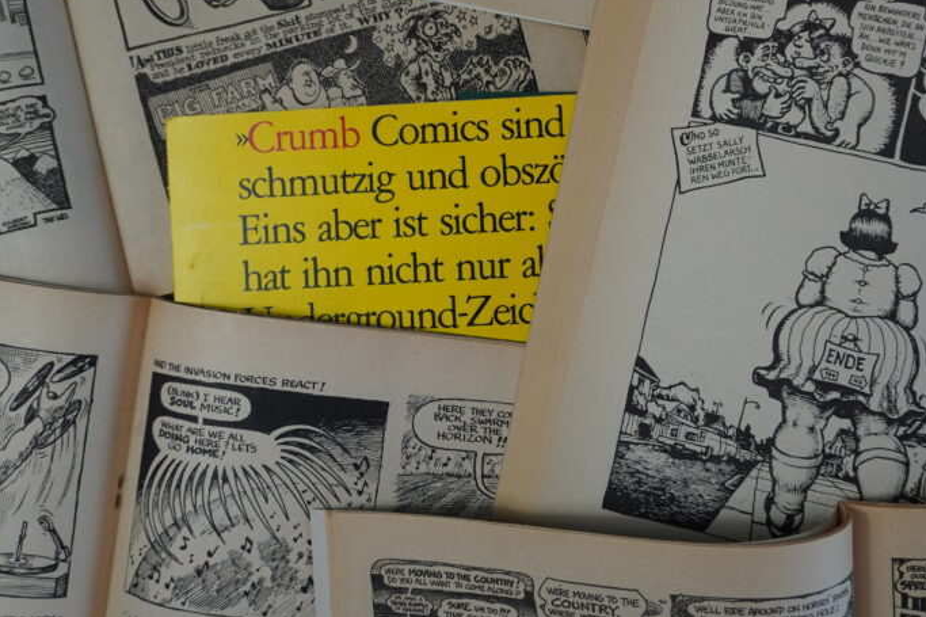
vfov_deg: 36.6
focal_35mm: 36
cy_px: 216
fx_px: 926
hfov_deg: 52.9
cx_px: 541
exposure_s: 1/160
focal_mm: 16
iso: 250
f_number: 4
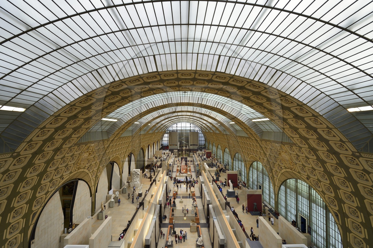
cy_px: 124
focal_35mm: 14
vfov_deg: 81.2
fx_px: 145
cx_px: 186
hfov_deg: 104.3
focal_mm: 14
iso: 200
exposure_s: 1/30
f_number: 6.3
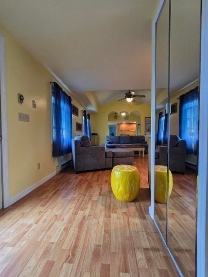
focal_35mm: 13
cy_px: 138
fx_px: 104
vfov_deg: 106.2
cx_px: 104
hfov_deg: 89.9
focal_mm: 2.2
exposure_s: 1/60
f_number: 2.2
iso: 400
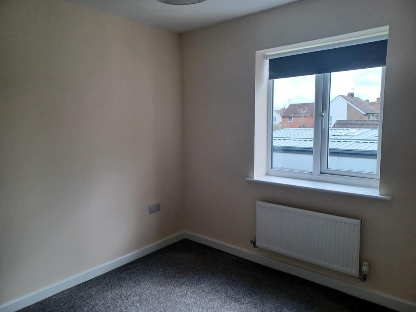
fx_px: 300
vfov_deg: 54.9
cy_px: 156
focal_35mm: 25
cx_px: 208
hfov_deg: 69.4
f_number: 1.8
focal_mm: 4.6
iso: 160
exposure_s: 1/50
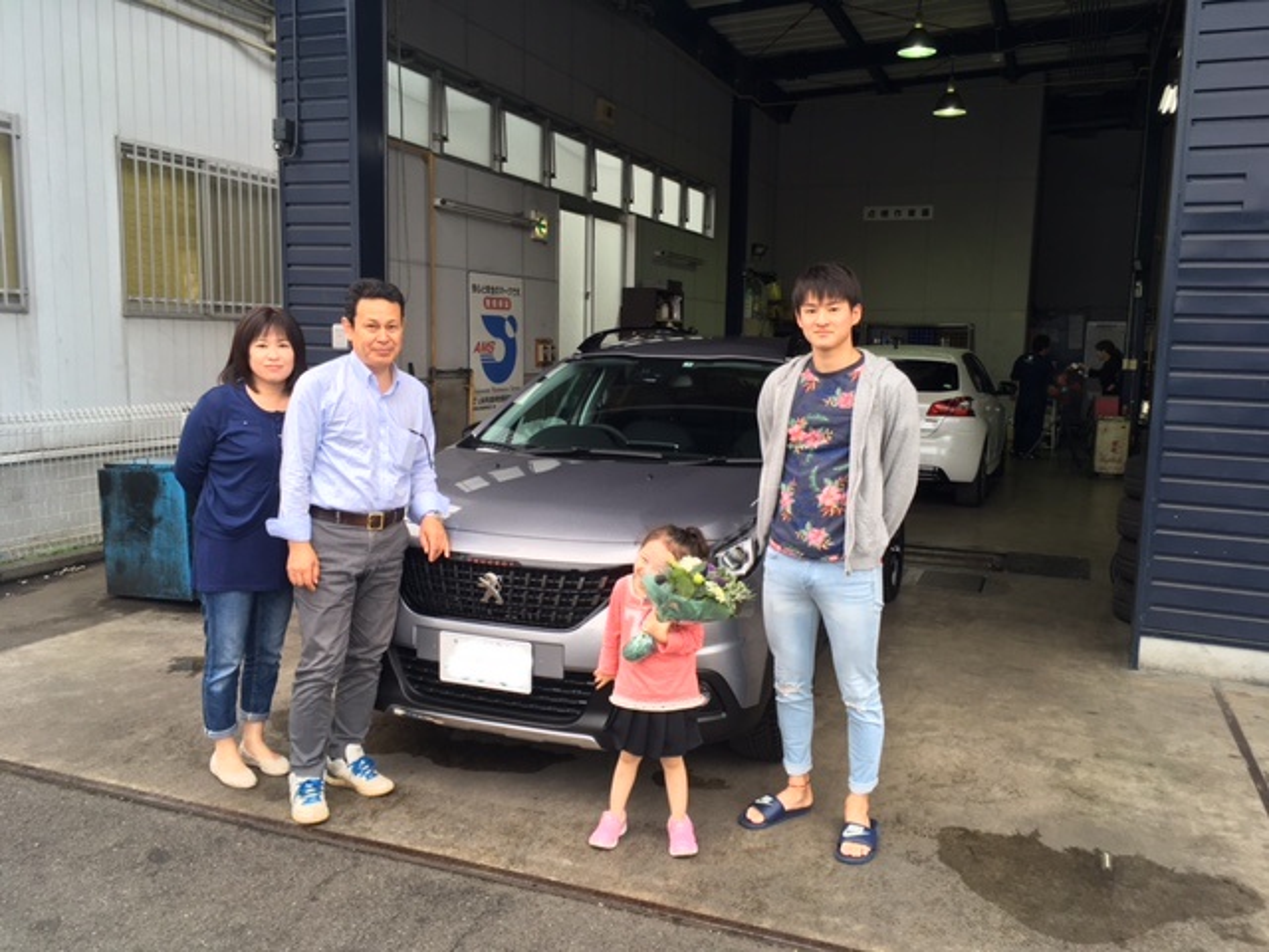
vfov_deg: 48.2
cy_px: 476
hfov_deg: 61.7
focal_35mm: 29
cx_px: 634
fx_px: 1063
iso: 32
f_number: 2.2
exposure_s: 1/120
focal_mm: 4.15
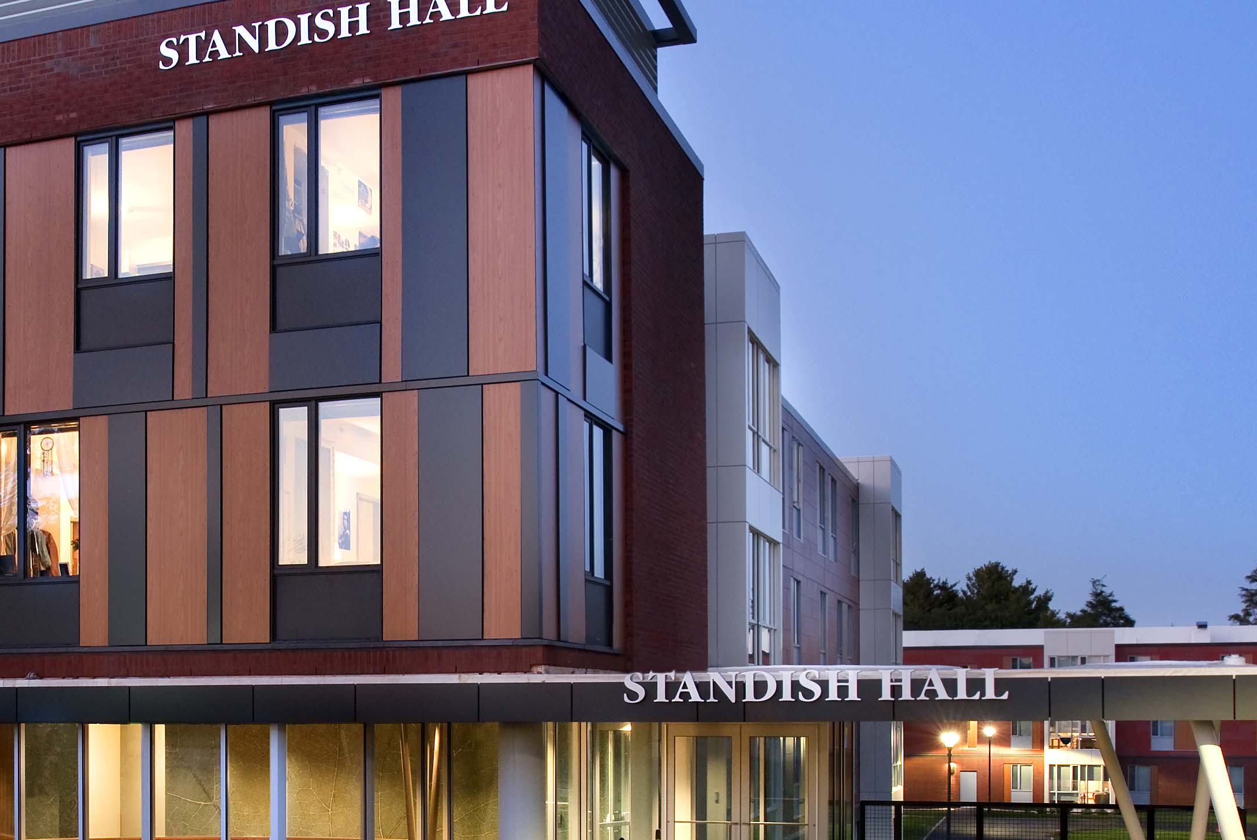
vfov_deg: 27.9
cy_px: 717
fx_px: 1642
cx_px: 353
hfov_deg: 41.0
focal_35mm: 47
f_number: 9.5
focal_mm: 17
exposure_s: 1
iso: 400
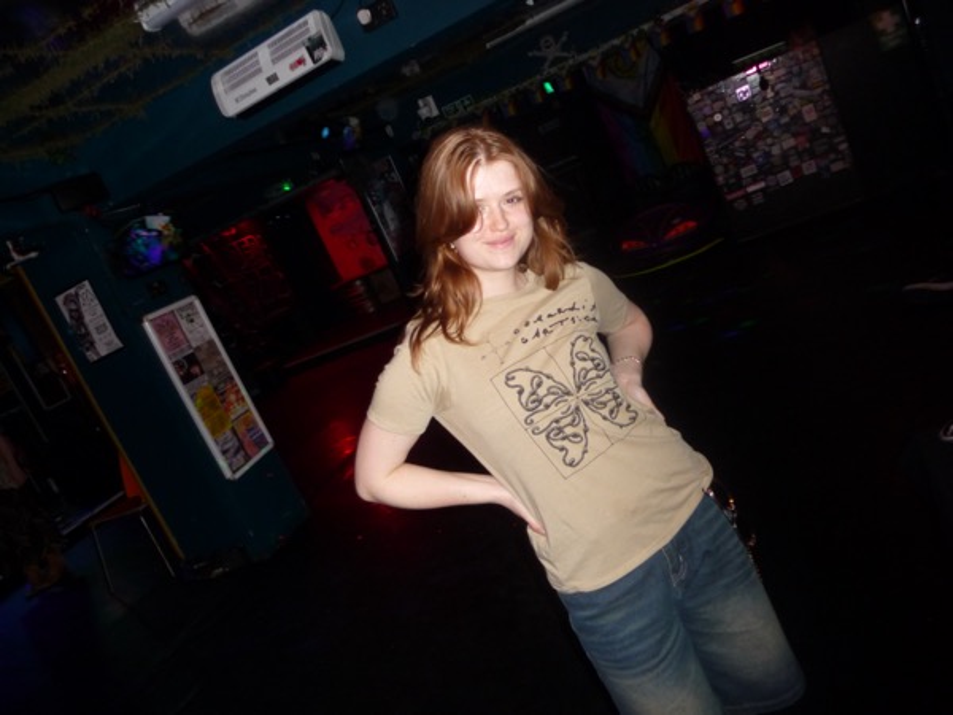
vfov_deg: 49.7
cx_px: 476
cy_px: 358
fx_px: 771
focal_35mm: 28
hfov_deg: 63.4
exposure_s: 1/30
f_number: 3.3
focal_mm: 4.7
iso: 200
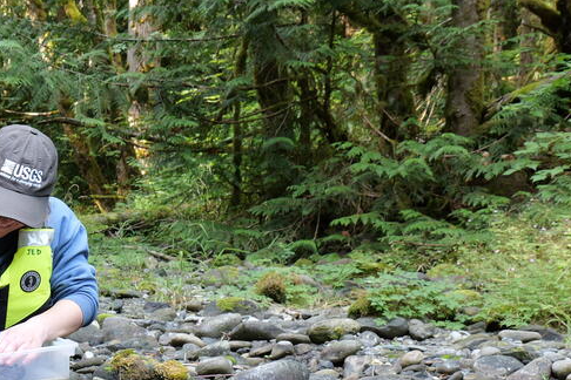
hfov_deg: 30.5
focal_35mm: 55
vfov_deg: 23.8
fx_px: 872
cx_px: -123
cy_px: 359
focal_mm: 20
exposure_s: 1/20
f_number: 6.3
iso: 320
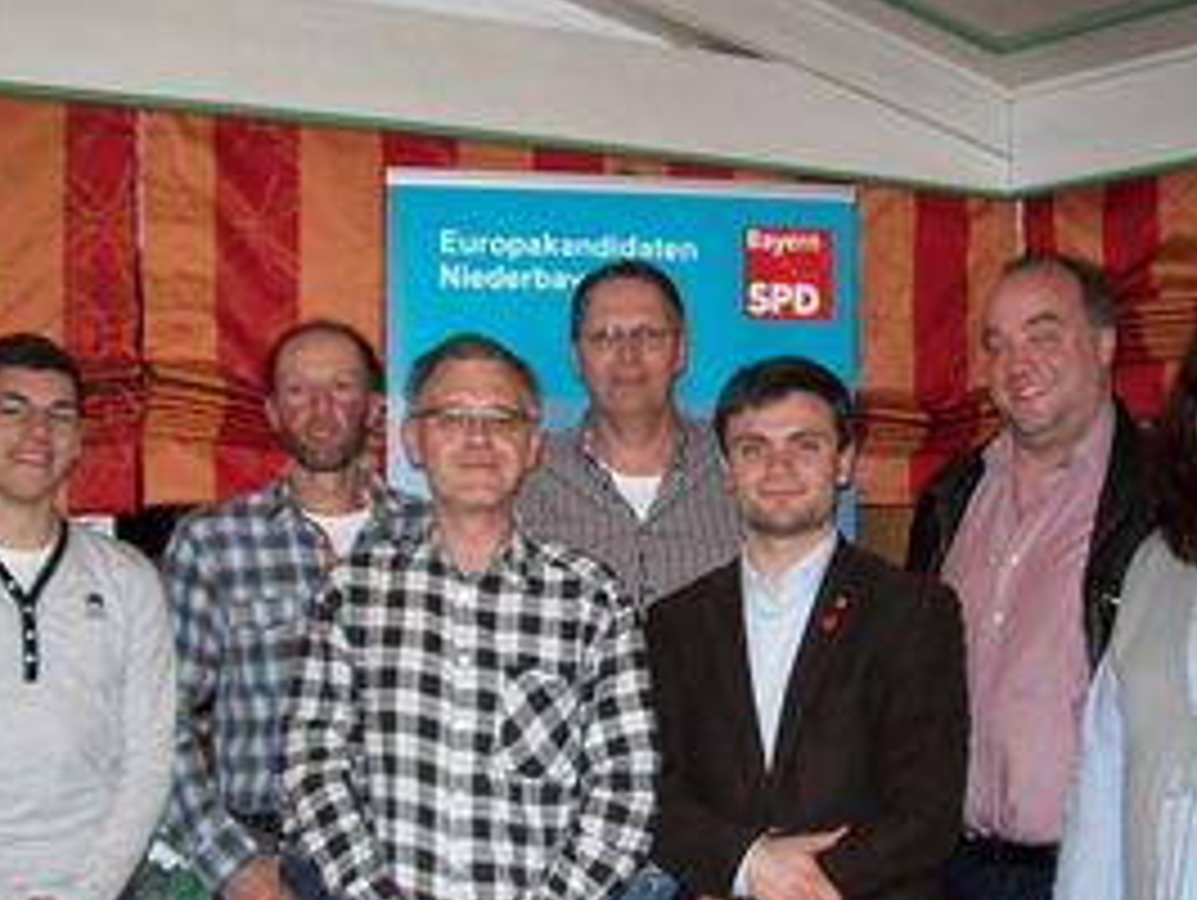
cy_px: 560
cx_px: 646
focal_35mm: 51
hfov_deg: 37.4
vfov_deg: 28.5
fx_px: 1765
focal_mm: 6
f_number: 2.7
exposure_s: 1/64
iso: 200
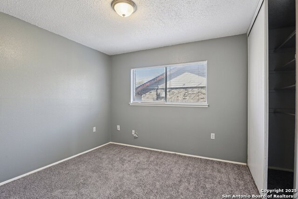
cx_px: 149
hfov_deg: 90.0
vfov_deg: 67.4
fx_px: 149
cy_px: 100
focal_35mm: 18
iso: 1250
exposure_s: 1/20
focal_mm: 18
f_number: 8
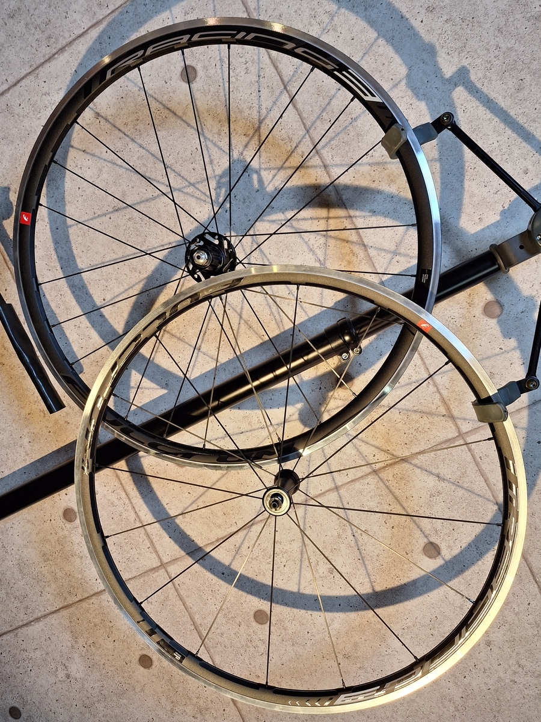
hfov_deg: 58.9
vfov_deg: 73.9
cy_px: 361
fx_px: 479
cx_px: 270
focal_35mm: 23
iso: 160
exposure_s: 1/50
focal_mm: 5.54
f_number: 1.8
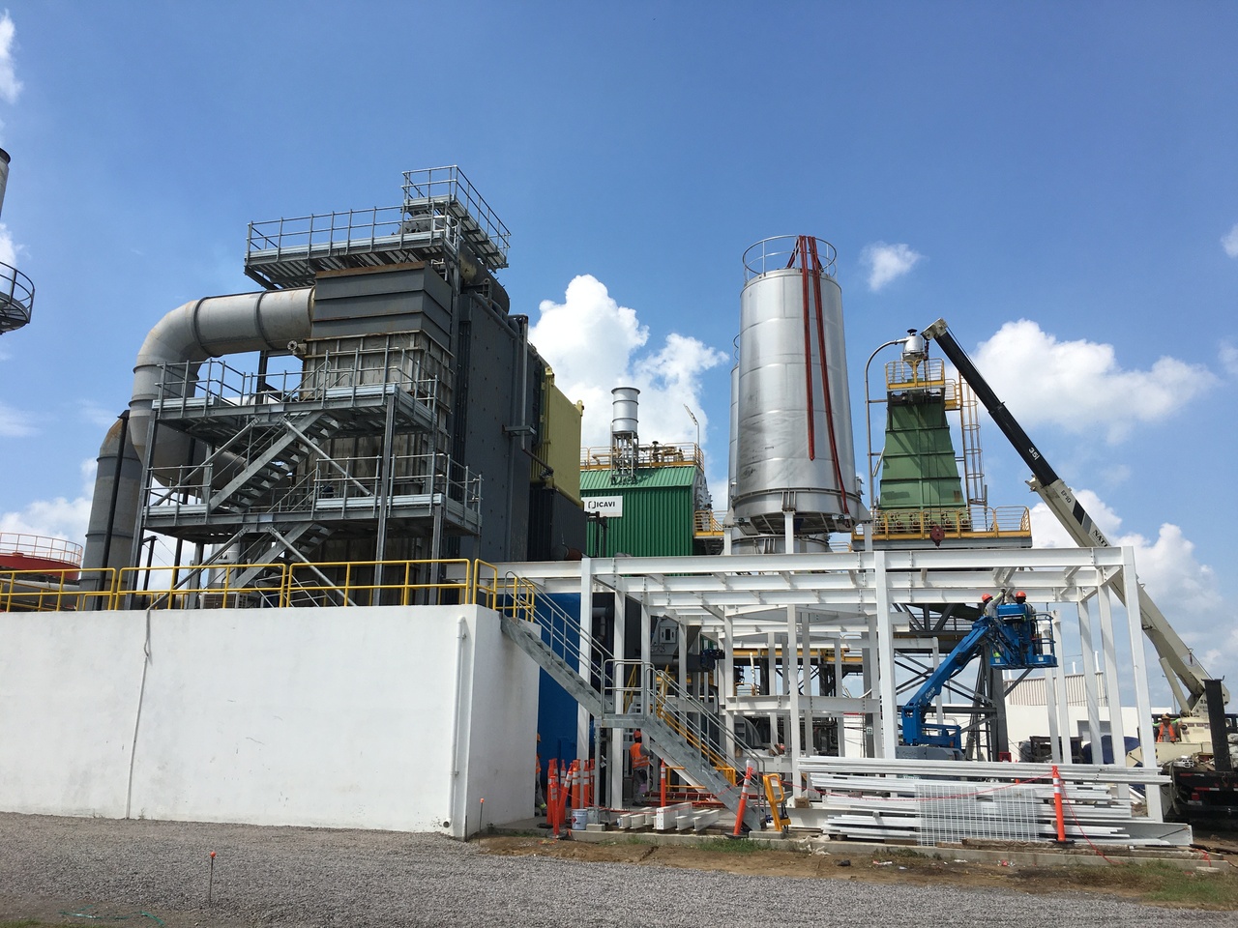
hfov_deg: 61.7
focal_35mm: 29
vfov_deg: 48.2
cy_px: 464
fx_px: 1037
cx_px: 619
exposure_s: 1/1832
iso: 25
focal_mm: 4.15
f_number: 2.2
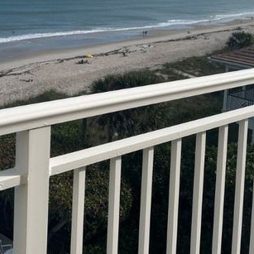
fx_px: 415
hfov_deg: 33.7
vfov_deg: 32.1
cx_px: 86
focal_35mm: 50
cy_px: 19
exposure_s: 1/7463
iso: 50
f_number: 1.5
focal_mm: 5.7
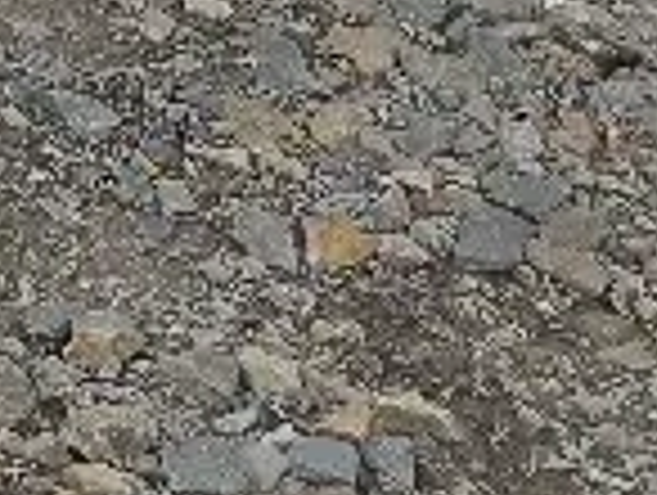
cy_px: -1130
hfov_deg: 9.1
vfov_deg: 7.6
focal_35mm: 164
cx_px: -1440
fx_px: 3118
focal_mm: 6.14
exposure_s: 1/185
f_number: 1.65
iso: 50
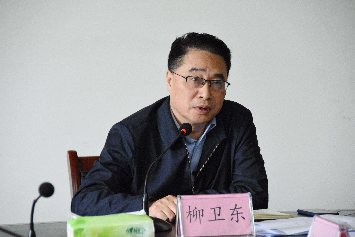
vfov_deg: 6.1
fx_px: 2219
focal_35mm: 225
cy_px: 118
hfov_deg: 9.1
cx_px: 178
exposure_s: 1/200
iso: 2500
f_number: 5.6
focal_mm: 150
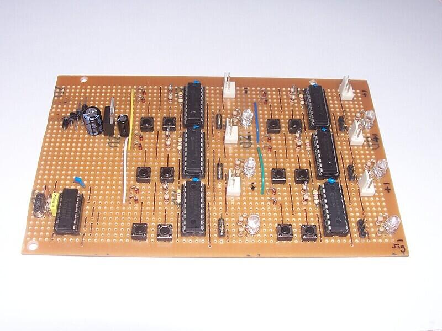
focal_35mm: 42
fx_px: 536
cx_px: 221
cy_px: 166
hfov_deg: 44.8
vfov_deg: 34.3
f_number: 2.8
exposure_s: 1/60
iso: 80
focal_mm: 7.2
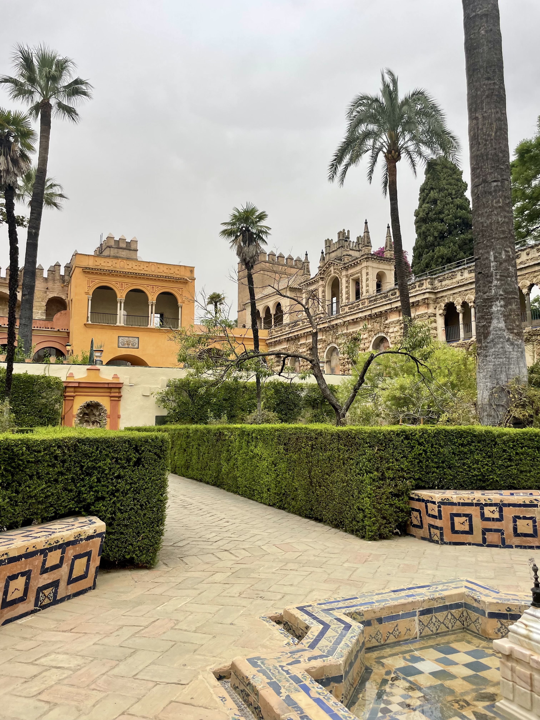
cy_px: 360
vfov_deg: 67.3
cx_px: 270
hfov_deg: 53.1
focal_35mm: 26
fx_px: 541
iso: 32
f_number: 1.6
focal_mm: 4.2
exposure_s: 1/4464
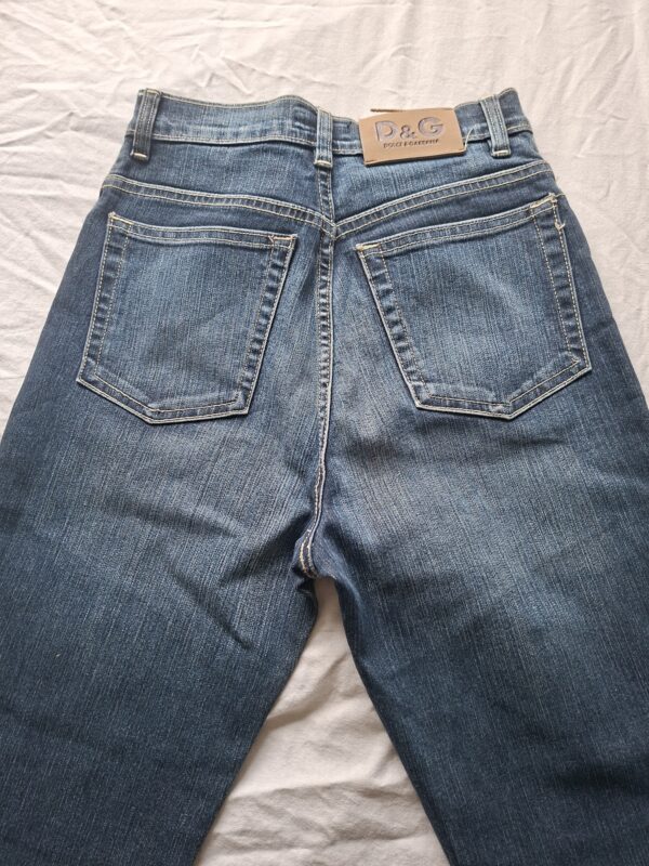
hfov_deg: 58.9
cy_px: 433
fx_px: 575
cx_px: 324
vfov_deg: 73.9
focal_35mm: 23
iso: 100
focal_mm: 5.54
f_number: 1.8
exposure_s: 1/100
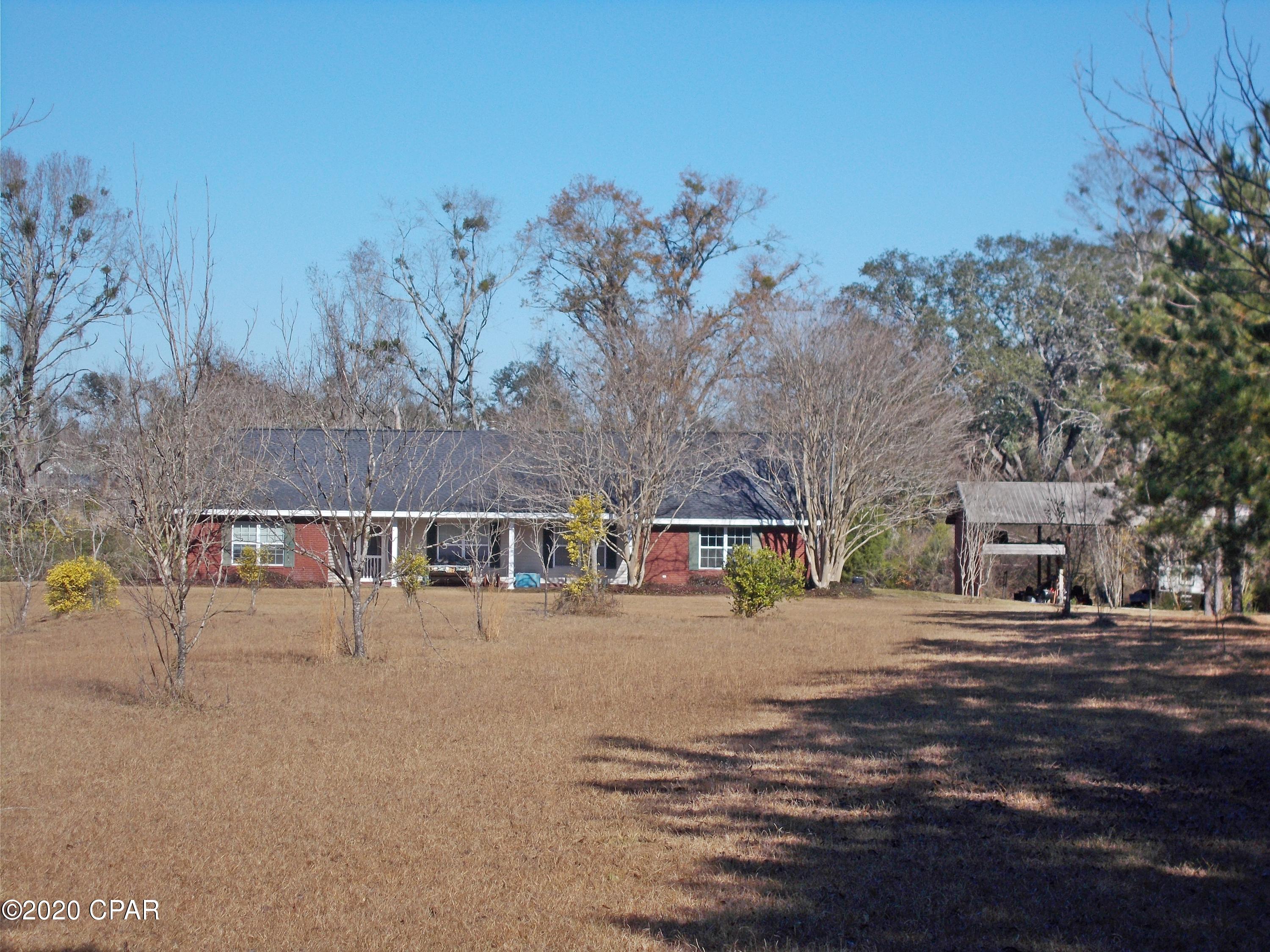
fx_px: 3155
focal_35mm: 86
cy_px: 476
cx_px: 635
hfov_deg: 22.8
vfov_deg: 17.2
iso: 80
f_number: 6.3
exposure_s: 1/400
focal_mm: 15.4
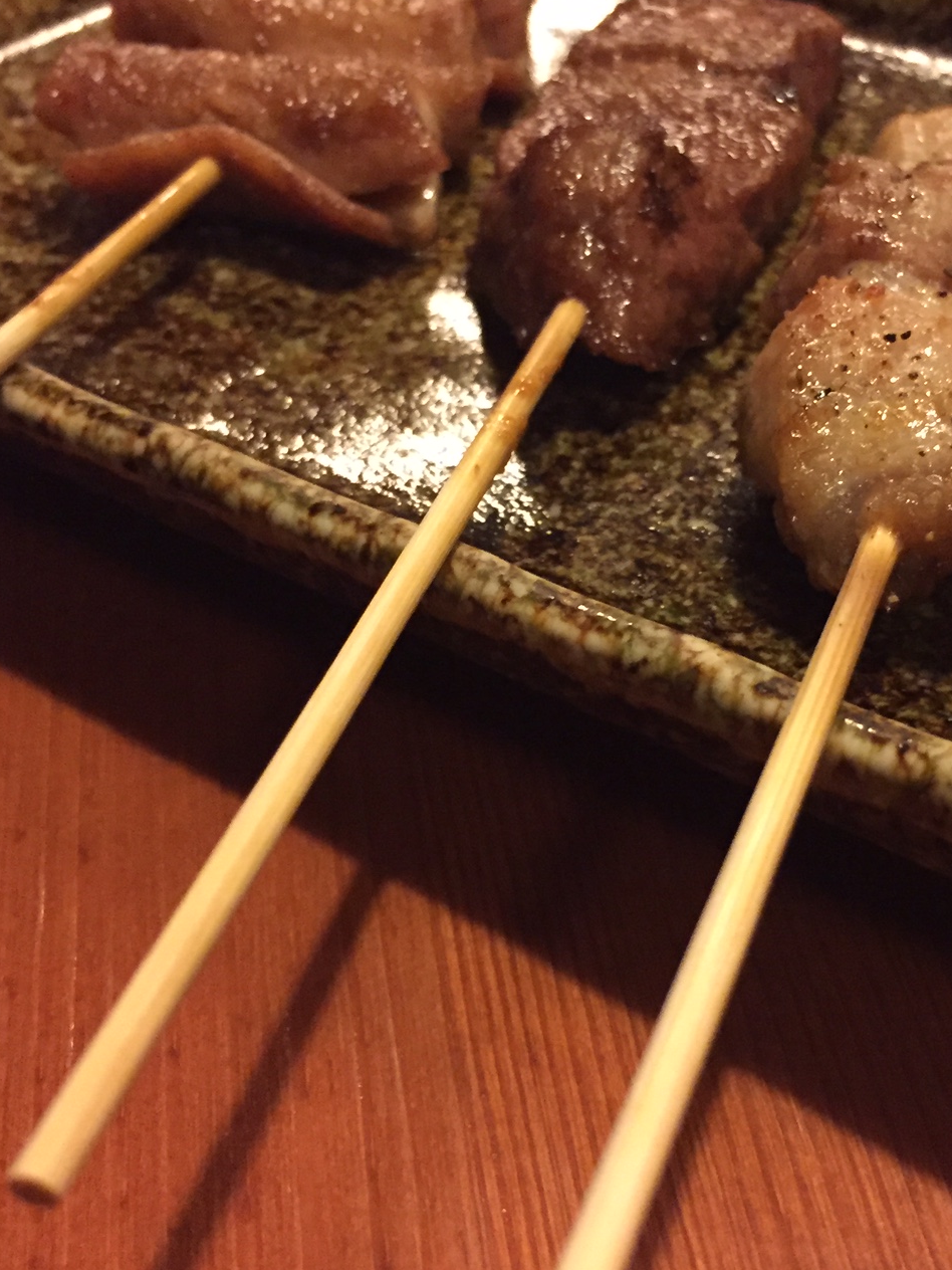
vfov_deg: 40.4
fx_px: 1723
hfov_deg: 30.7
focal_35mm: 47
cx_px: 622
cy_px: 645
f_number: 2.2
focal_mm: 4.15
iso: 320
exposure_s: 1/15
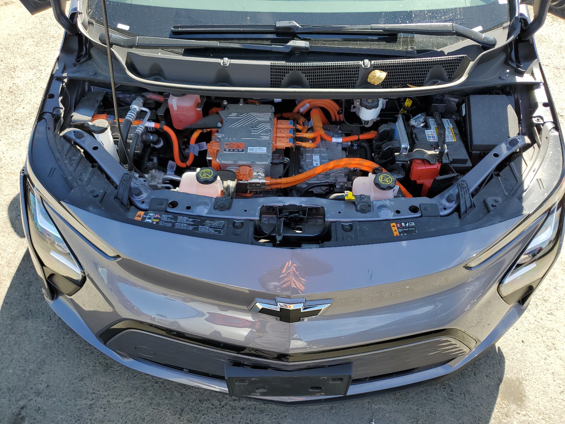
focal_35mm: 26
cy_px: 212
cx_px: 282
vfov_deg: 53.1
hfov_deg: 67.3
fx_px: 424
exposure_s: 1/769
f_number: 1.5
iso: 50
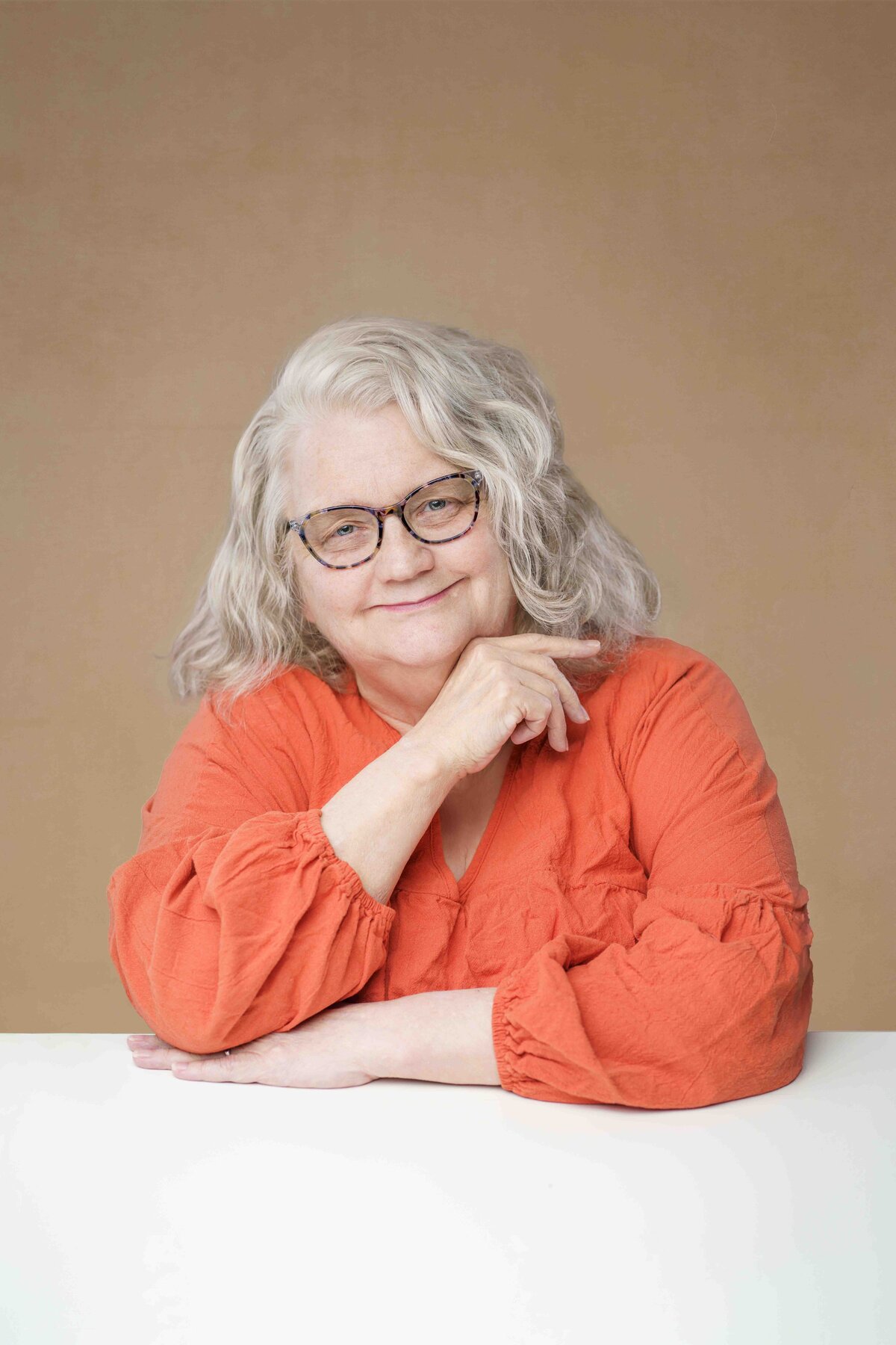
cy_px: 672
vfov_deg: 23.9
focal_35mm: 85
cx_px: 448
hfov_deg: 16.1
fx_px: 3173
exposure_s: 1/200
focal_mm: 85
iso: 160
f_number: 3.5
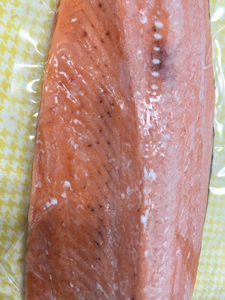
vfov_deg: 61.7
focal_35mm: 29
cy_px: 150
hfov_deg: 48.2
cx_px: 112
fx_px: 251
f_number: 2.2
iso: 40
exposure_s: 1/30
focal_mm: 4.15
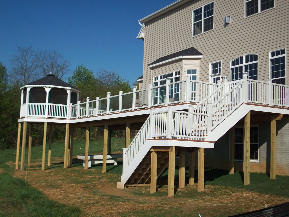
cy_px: 108
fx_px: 451
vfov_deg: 27.0
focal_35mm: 54
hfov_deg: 35.5
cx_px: 144
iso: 80
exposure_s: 1/625
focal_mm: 9
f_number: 6.9
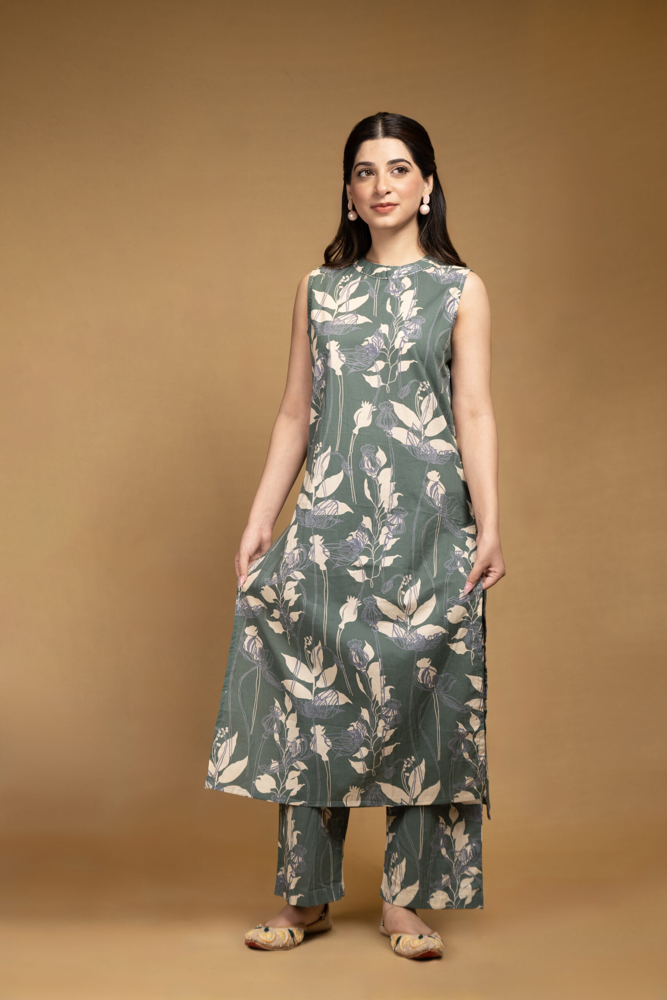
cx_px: 334
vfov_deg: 28.8
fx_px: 1945
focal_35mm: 70
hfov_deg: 19.5
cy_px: 500
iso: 1000
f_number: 4.5
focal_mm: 70
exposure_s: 1/100
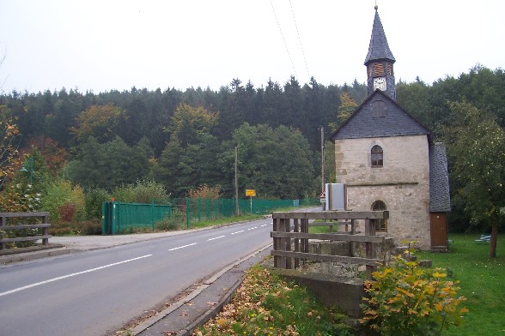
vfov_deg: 38.9
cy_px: 168
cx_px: 252
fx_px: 477
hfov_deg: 55.8
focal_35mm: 34
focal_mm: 5.6
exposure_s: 1/250
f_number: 2.7
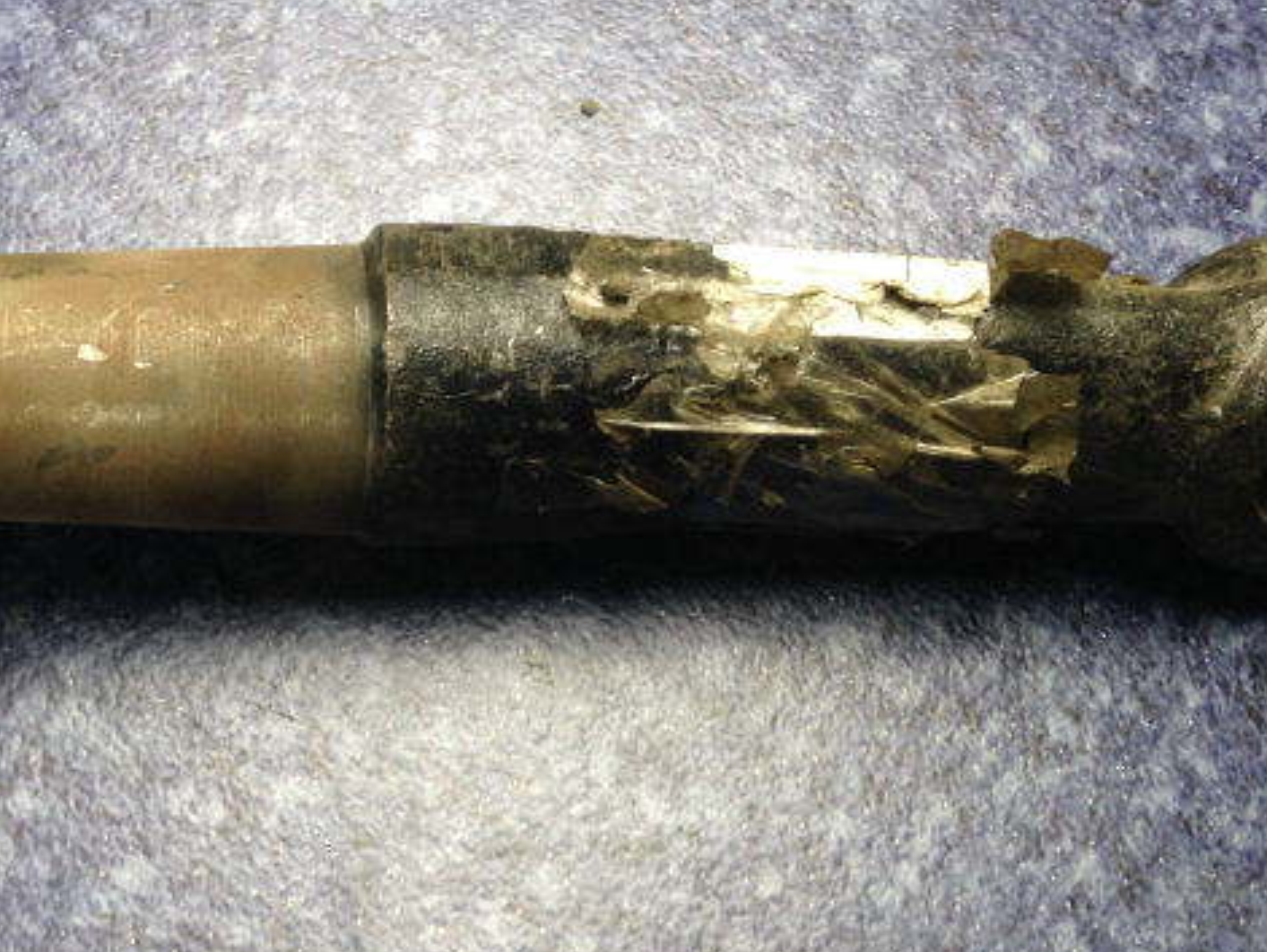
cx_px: 514
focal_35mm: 56
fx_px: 2051
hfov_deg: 34.2
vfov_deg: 26.1
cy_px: 398
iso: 64
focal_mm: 4.12
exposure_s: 1/20
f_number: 2.4
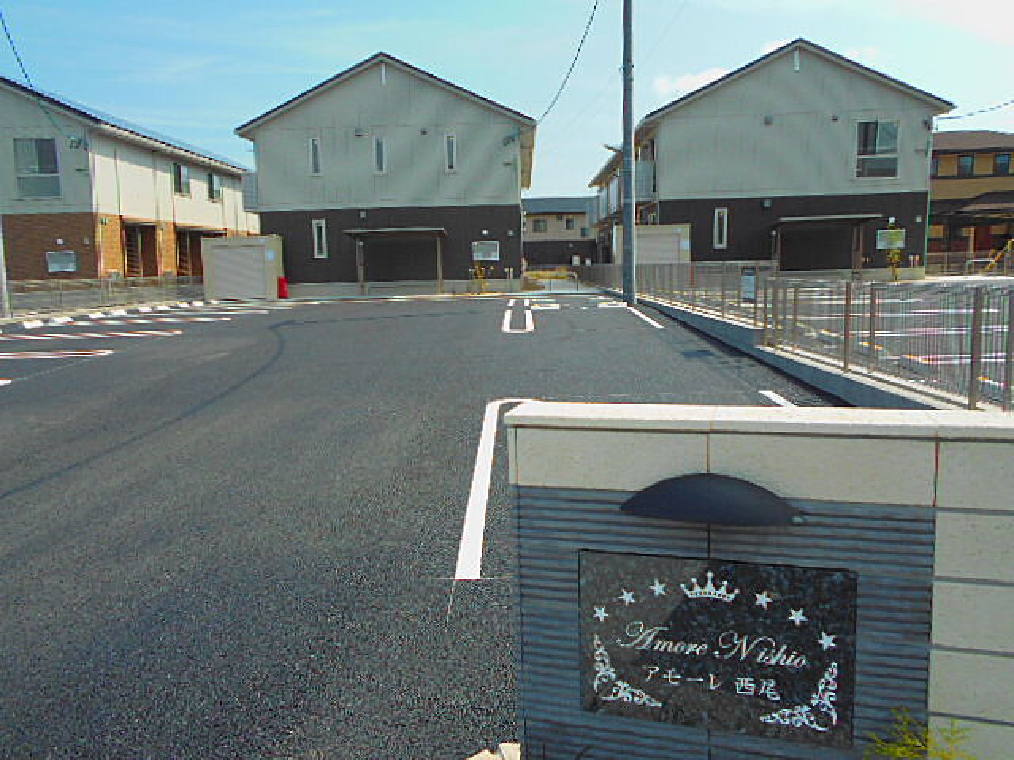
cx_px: 507
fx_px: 762
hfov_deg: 67.3
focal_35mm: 26
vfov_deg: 53.1
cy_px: 380
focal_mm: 4.6
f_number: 3.2
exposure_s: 1/800
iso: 80
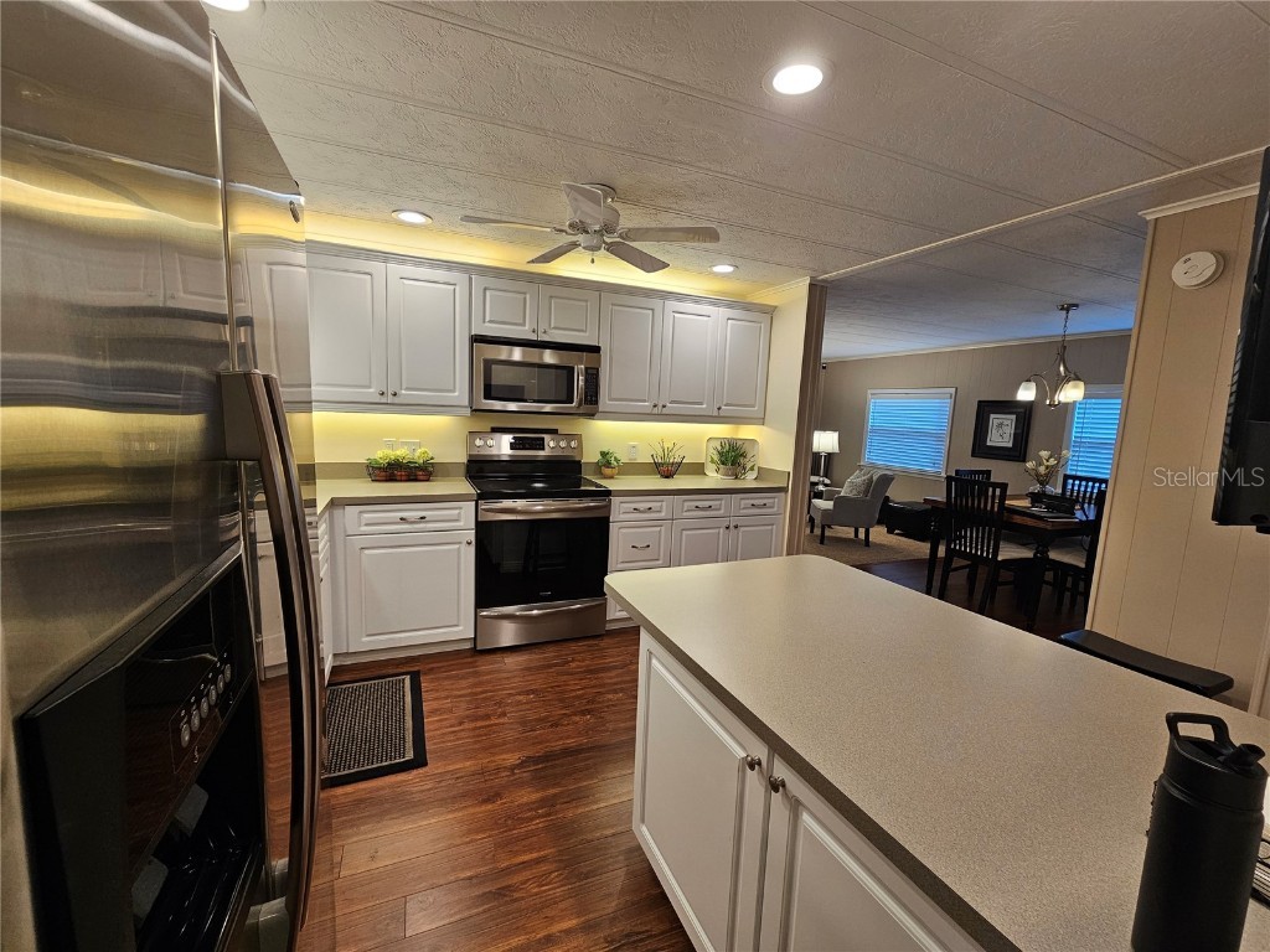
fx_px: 477
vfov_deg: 89.9
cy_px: 476
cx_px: 635
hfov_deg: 106.2
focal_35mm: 13
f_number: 2.2
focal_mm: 2.2
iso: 80
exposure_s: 1/60
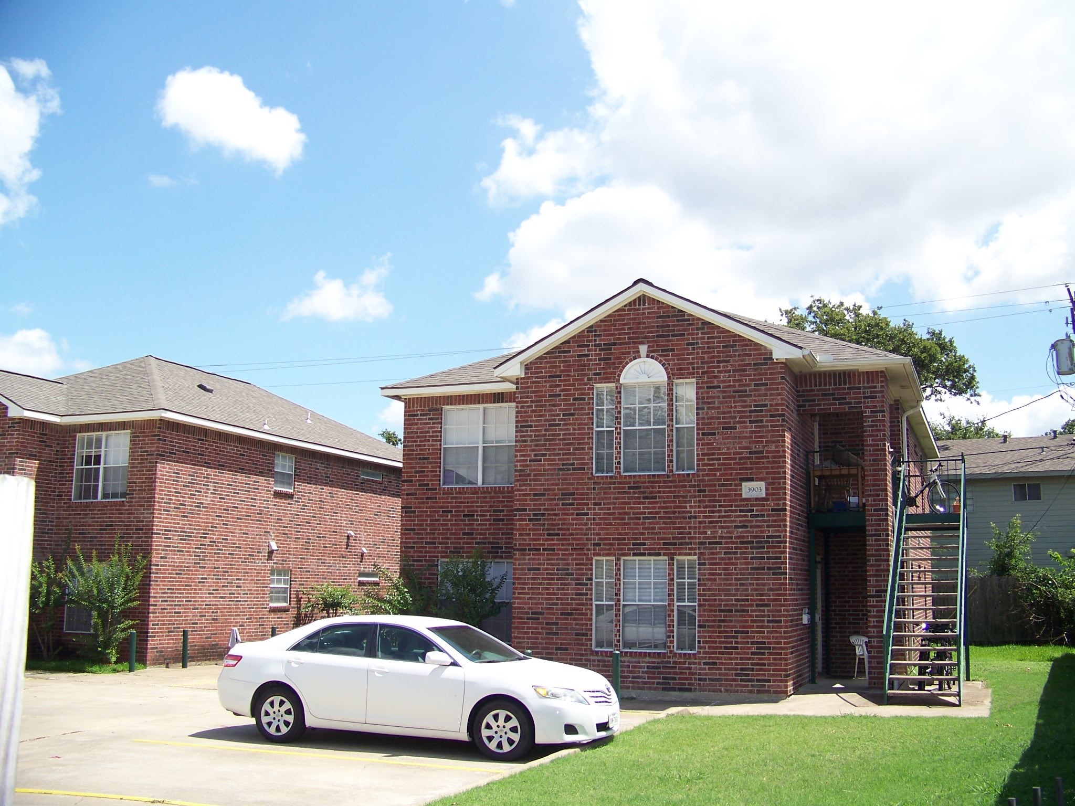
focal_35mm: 36
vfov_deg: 39.7
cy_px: 403
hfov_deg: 51.4
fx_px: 1118
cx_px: 538
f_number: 2.8
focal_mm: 5.85
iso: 64
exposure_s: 1/640
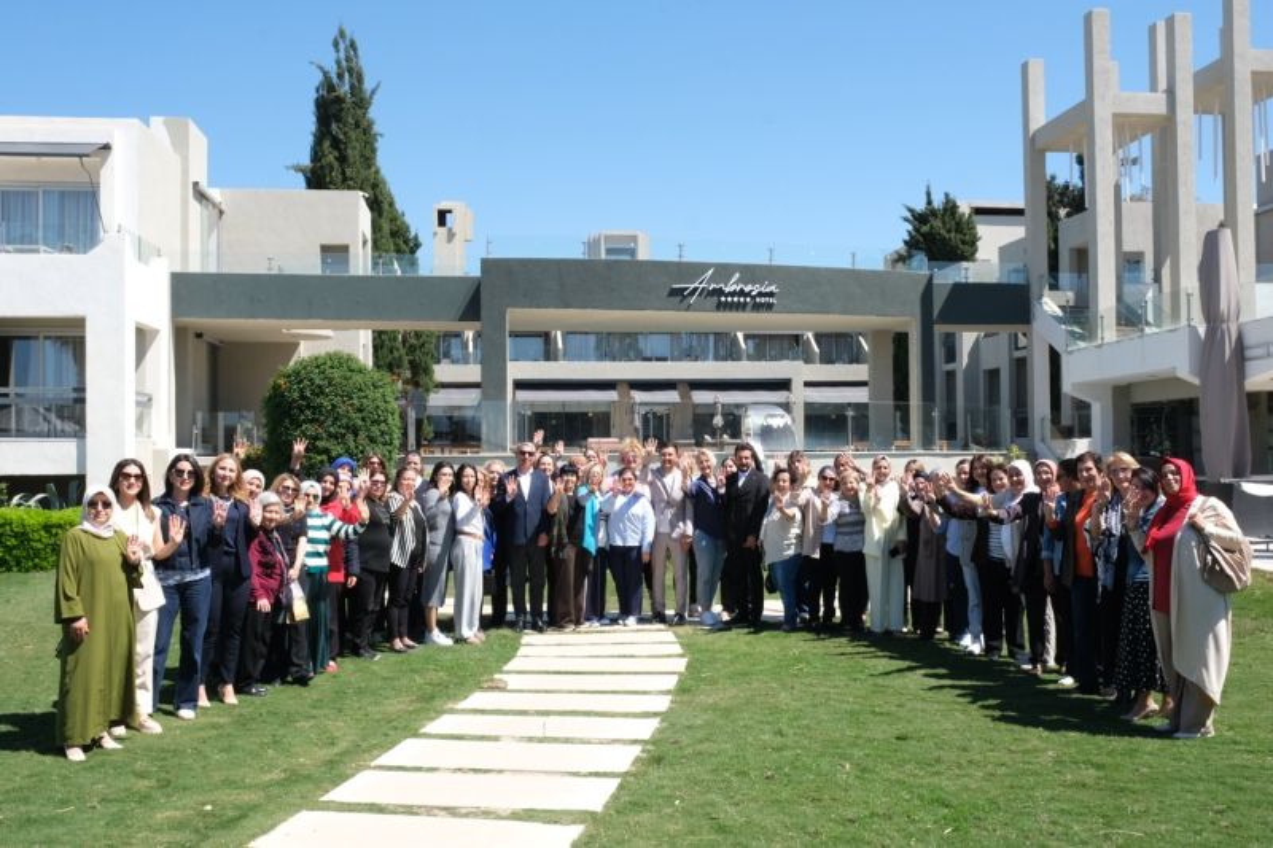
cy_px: 424
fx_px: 1237
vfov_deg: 37.8
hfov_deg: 54.4
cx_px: 636
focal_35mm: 35
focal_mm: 23.4
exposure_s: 1/125
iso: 400
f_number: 16
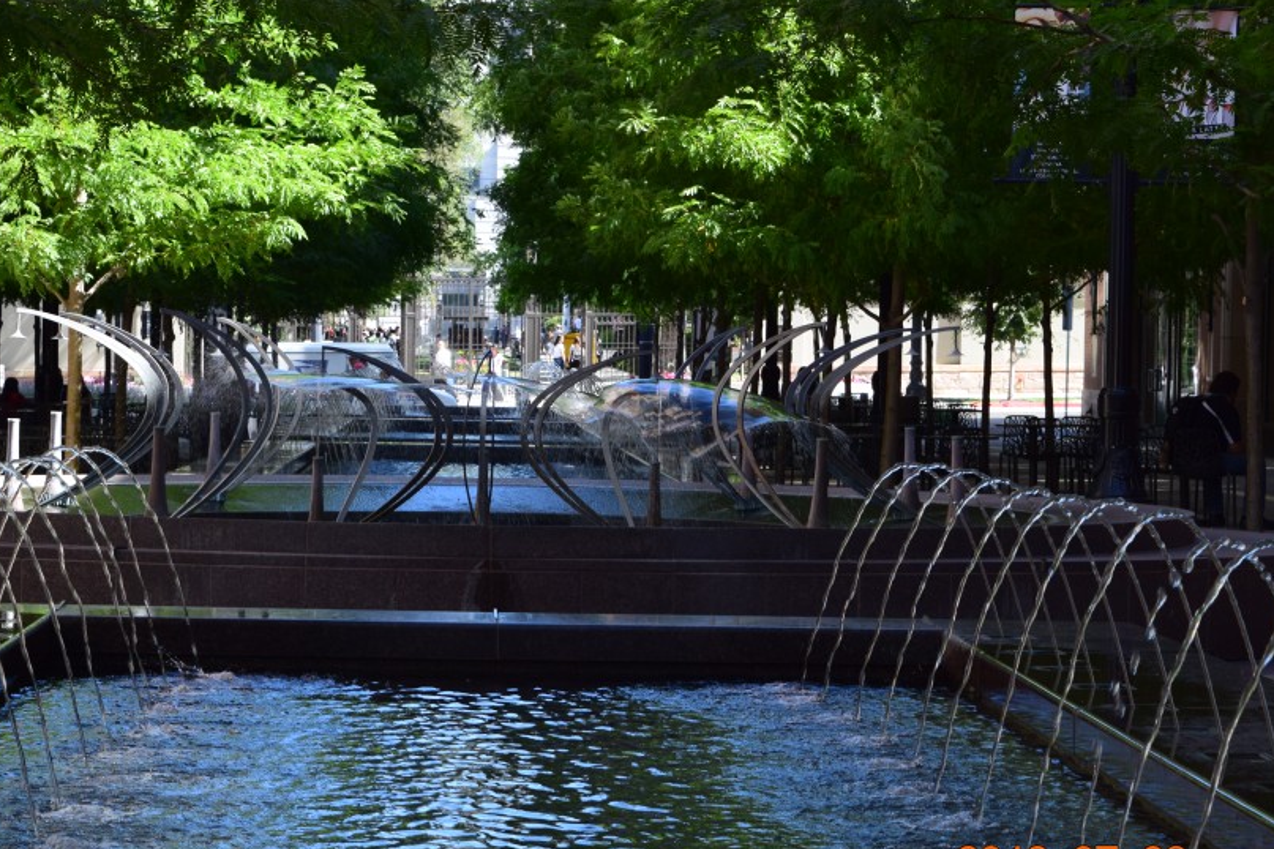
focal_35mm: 105
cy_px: 406
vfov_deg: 13.1
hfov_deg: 19.5
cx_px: 532
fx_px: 3703
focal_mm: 55
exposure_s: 1/125
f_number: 9
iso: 400
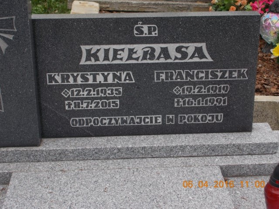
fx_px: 532
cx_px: 140
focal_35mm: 66
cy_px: 104
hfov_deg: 29.4
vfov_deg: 22.3
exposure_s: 1/80
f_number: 5.3
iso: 80
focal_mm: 11.8
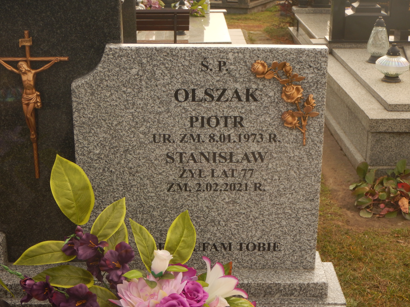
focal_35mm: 60
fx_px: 711
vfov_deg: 24.4
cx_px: 204
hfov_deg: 32.2
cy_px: 152
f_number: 4.4
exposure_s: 1/400
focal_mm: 10.1
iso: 125
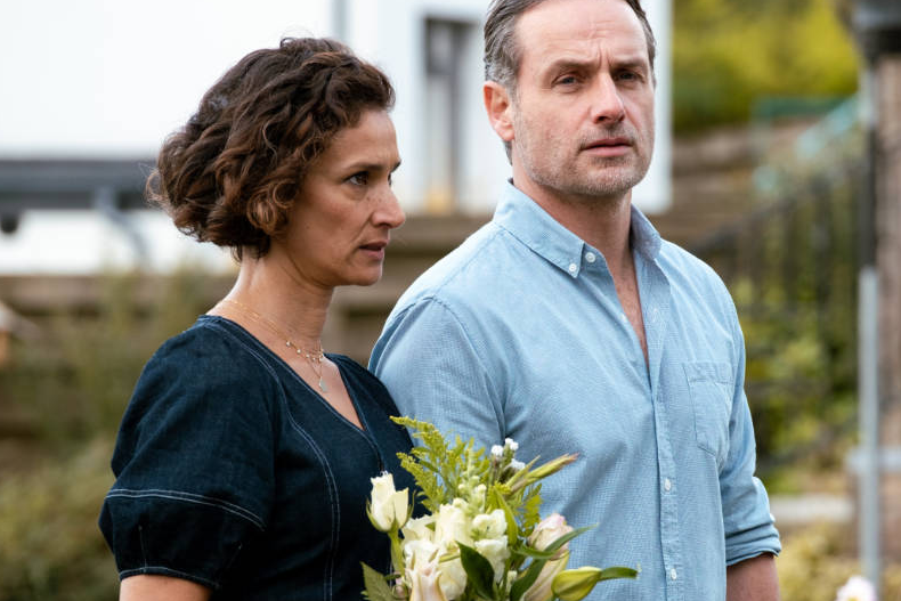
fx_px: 7985
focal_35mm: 319
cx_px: 487
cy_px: 322
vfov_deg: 4.3
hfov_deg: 6.5
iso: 400
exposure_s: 1/250
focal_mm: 140
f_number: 4
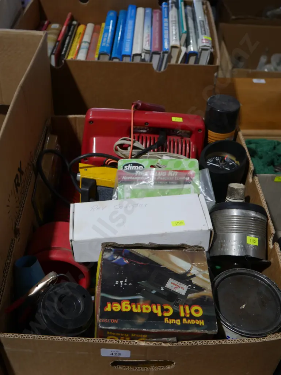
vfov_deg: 46.8
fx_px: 433
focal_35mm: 40
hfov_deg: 36.0
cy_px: 188
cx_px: 140
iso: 200
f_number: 4.5
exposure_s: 1/60
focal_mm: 20
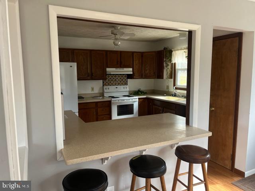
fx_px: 192
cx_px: 128
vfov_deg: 53.1
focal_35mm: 26
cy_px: 96
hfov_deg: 67.3
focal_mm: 5.1
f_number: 1.6
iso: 125
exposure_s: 1/121
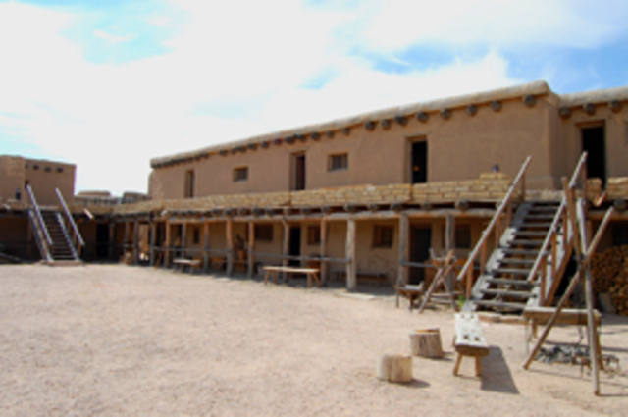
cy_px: 208
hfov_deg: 67.4
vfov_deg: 47.8
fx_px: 470
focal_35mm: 27
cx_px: 314
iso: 200
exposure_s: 1/320
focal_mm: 18
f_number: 9
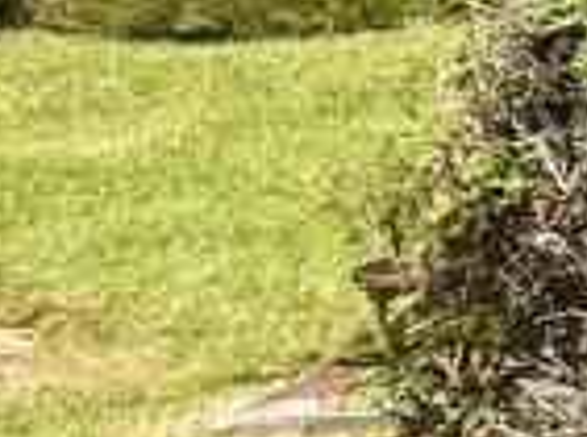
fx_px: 1725
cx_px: 1699
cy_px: -42
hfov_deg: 11.8
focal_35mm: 102
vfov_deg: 14.1
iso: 50
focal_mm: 2.22
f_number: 2.2
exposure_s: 1/1087
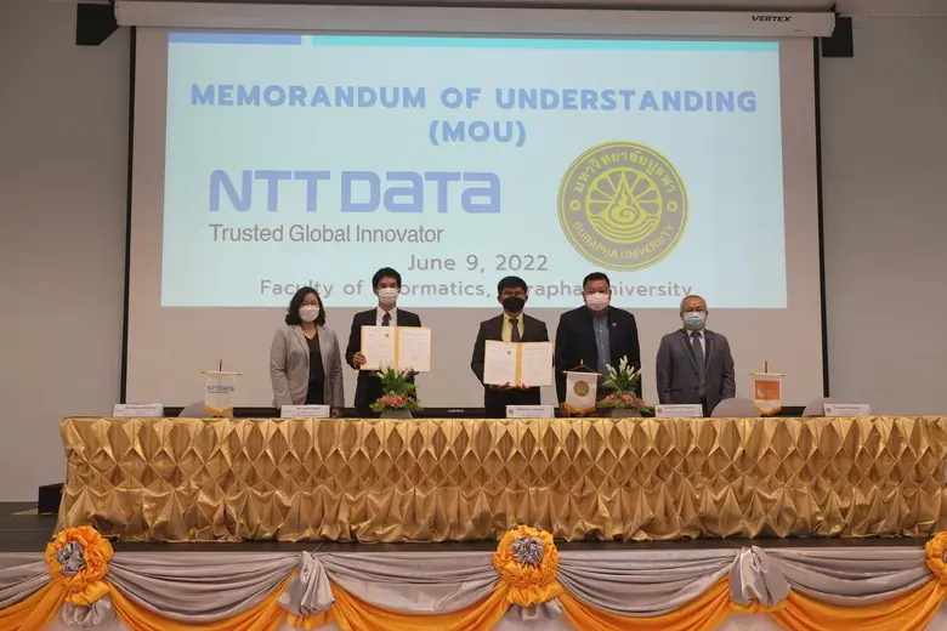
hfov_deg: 53.1
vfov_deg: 36.9
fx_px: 947
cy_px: 316
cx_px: 474
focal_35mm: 36
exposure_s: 1/45
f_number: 3.2
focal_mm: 24.3
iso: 200
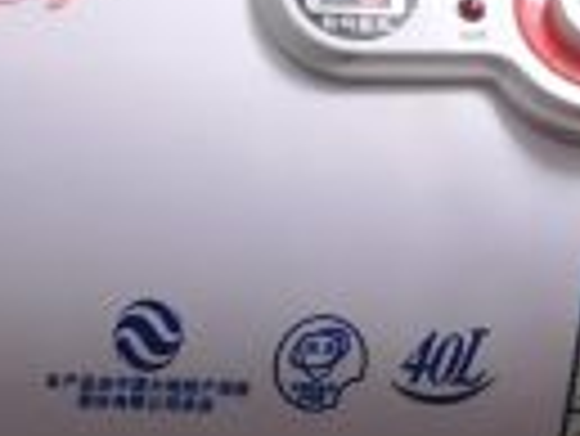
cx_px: -261
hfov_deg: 11.4
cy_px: 1133
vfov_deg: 8.1
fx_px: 2801
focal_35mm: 167
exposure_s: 1/100
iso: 80
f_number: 1.6
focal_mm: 5.56
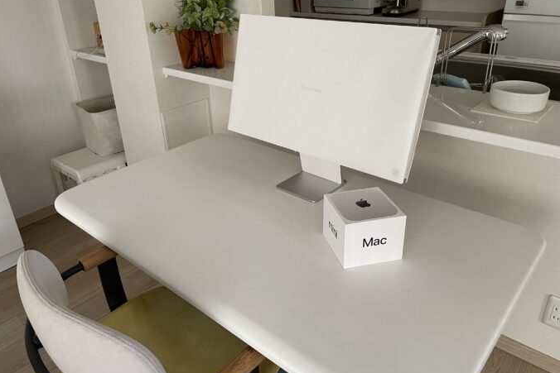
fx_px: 436
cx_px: 273
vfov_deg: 46.4
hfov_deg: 65.5
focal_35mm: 28
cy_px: 172
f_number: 1.6
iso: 125
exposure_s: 1/64
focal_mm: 4.2
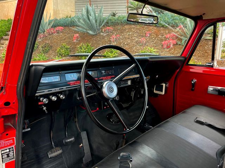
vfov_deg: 53.1
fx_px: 169
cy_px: 84
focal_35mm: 26
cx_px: 112
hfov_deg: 67.3
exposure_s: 1/121
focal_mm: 4.2
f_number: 1.6
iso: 64
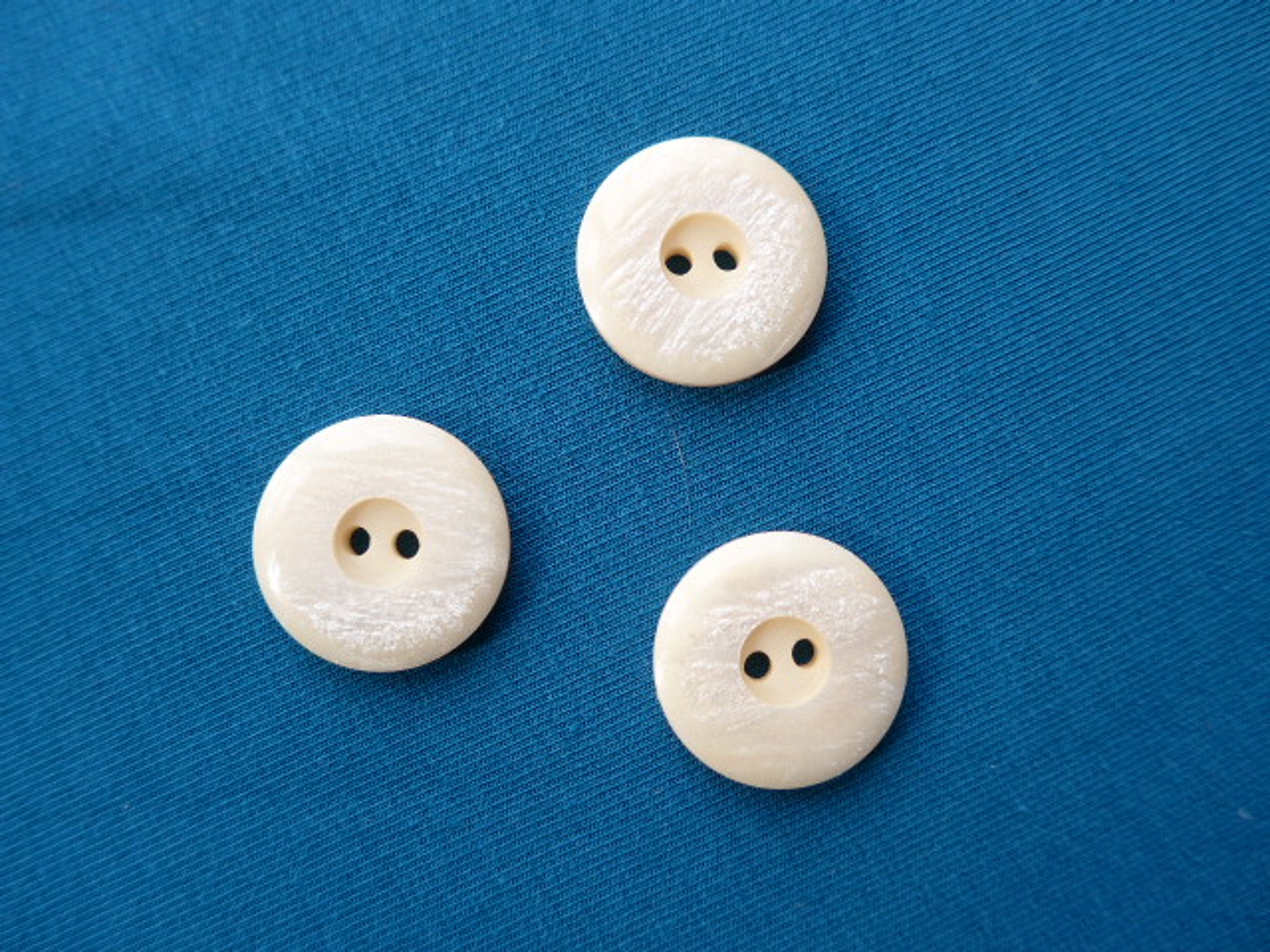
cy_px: 476
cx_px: 635
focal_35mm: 29
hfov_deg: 61.7
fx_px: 1064
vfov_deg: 48.2
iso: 80
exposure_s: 1/125
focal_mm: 6
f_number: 2.5
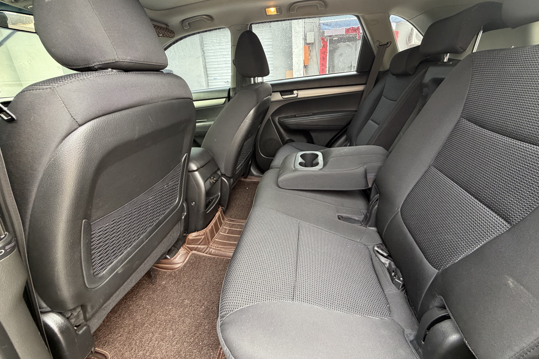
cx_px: 274
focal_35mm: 15
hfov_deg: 100.4
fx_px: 225
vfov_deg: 76.8
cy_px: 151
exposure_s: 1/121
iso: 320
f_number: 2.2
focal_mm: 2.22
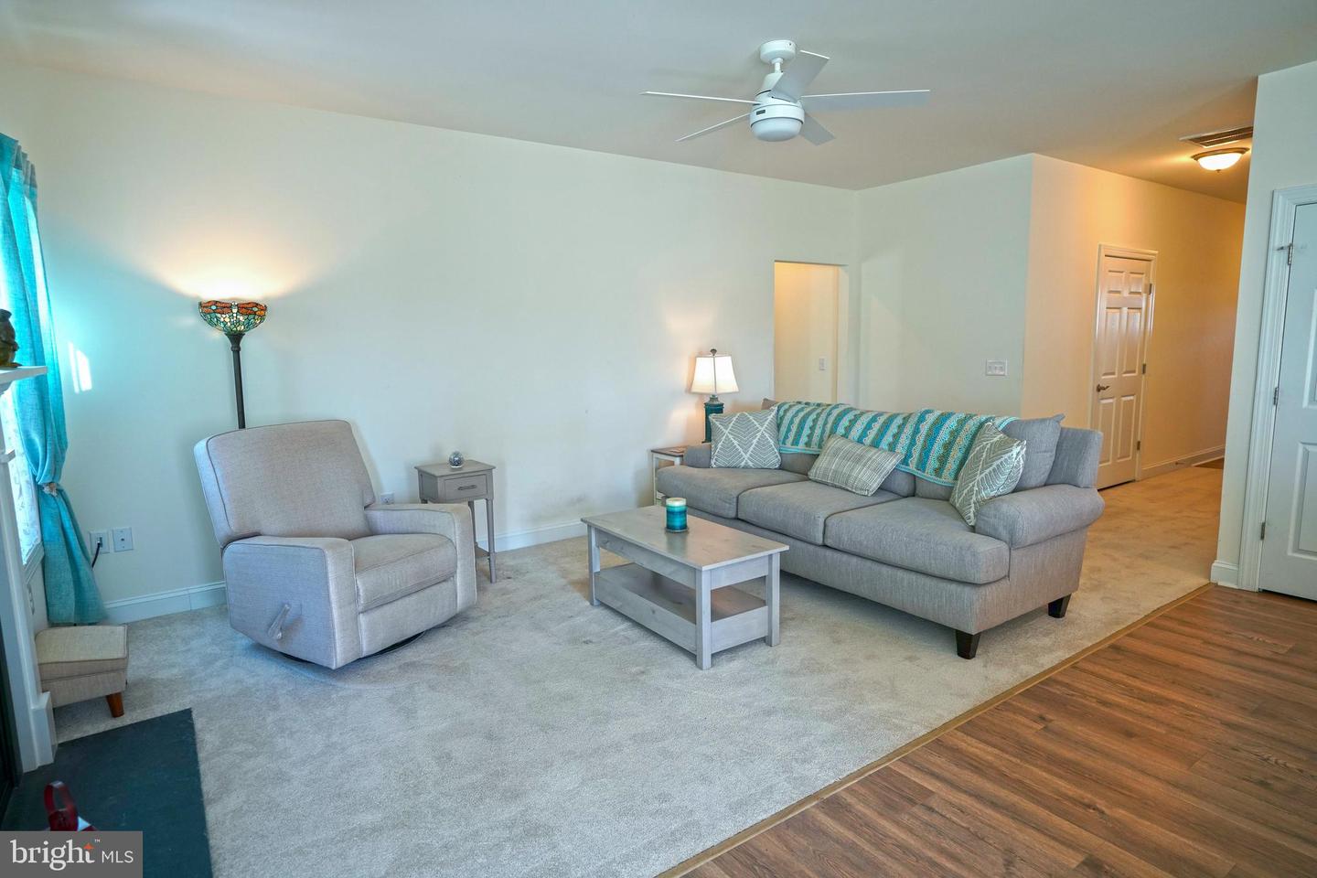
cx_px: 658
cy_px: 439
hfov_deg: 84.0
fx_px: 732
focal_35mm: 20
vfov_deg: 61.9
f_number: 4
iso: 800
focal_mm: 20
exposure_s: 1/160
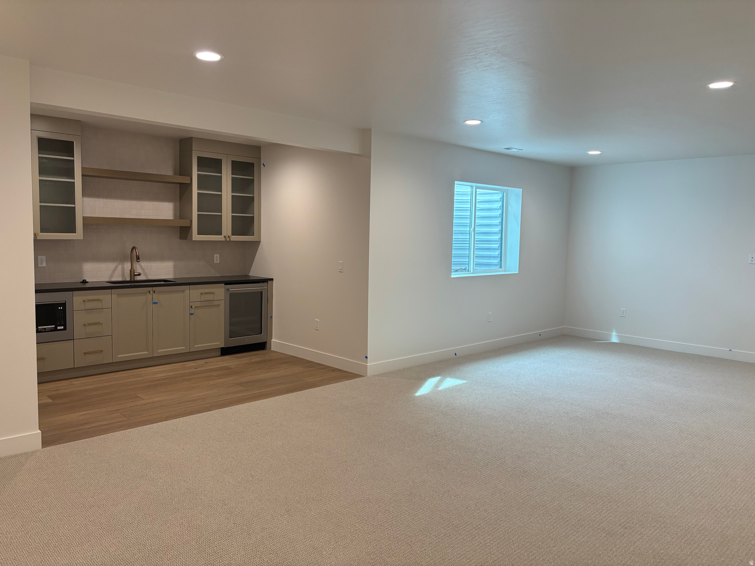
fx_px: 567
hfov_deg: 67.3
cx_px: 378
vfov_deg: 53.1
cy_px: 283
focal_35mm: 26
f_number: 1.6
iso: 125
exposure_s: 1/120
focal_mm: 5.96
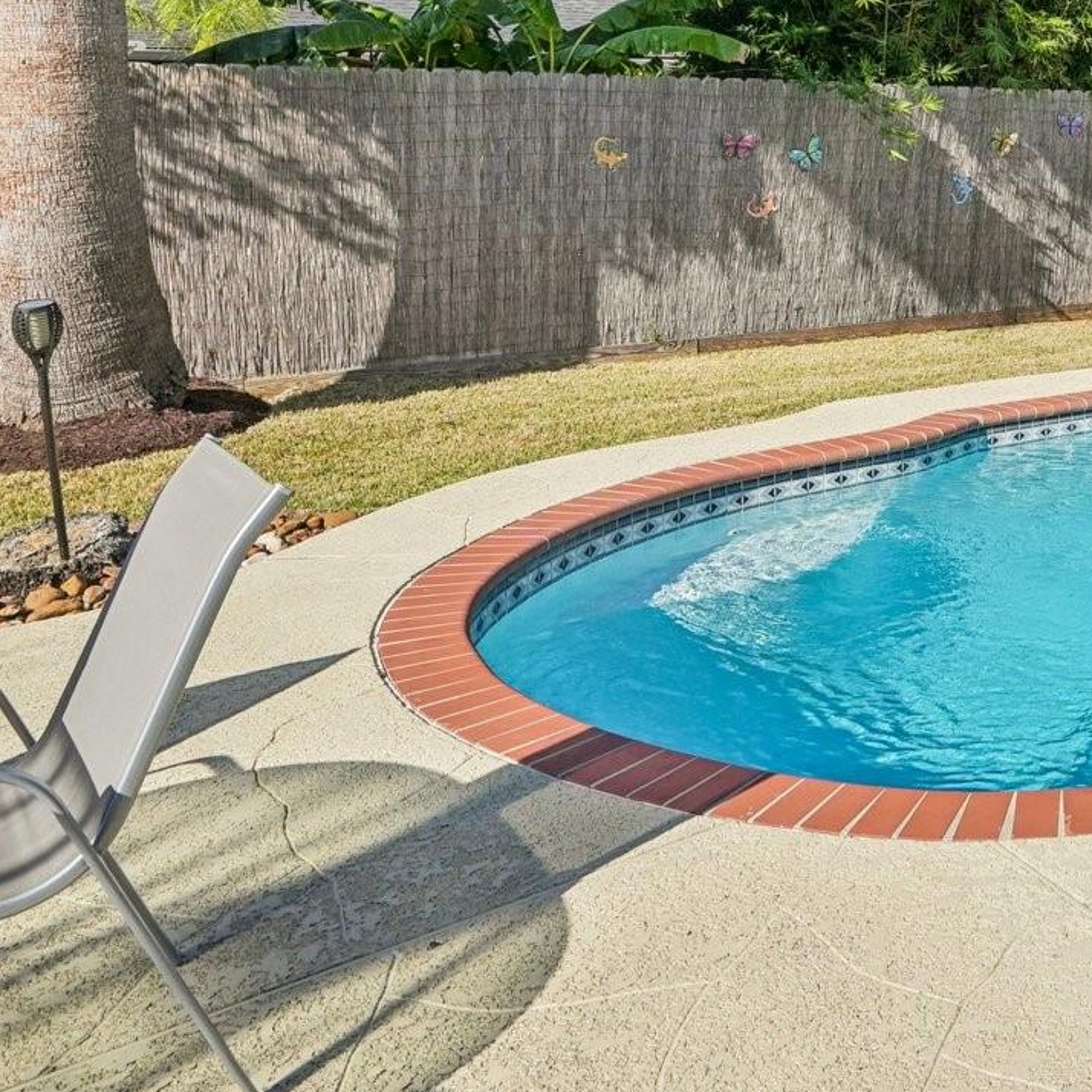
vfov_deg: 39.6
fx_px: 1392
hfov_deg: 33.7
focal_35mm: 39
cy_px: 103
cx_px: 1344
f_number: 8
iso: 400
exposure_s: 1/1500
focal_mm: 16
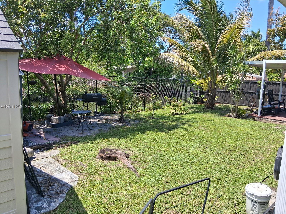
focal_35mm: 26
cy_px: 107
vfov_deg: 53.1
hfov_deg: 67.3
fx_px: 215
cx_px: 143
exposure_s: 1/373
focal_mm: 3.98
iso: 25
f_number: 1.8
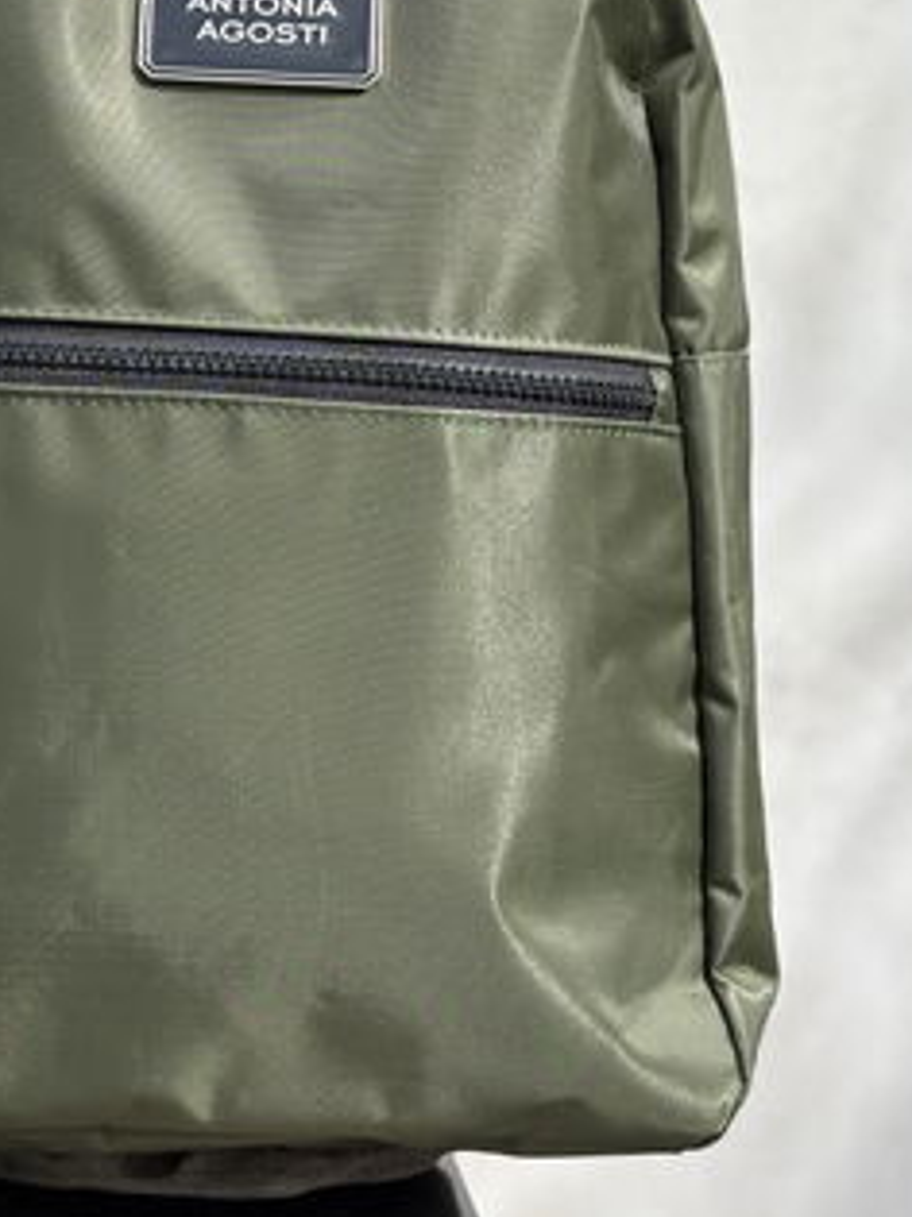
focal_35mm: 88
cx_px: 193
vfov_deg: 22.0
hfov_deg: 16.7
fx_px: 3093
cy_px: 261
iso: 32
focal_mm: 5.96
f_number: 1.6
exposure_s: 1/1812
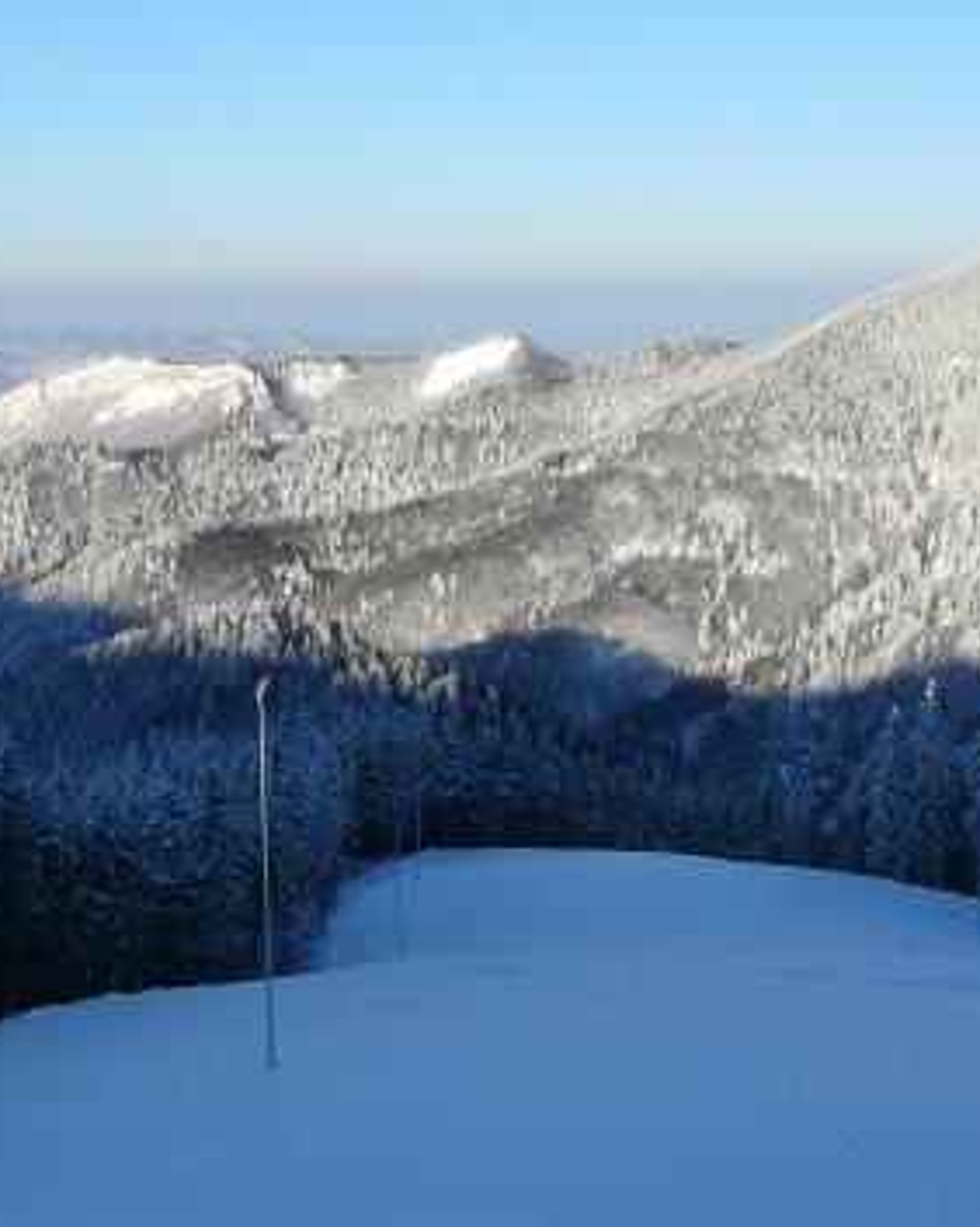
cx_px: 420
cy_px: 713
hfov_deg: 24.6
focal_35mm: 62
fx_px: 2250
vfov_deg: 30.4
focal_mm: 5.2
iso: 80
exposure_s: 1/400
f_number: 5
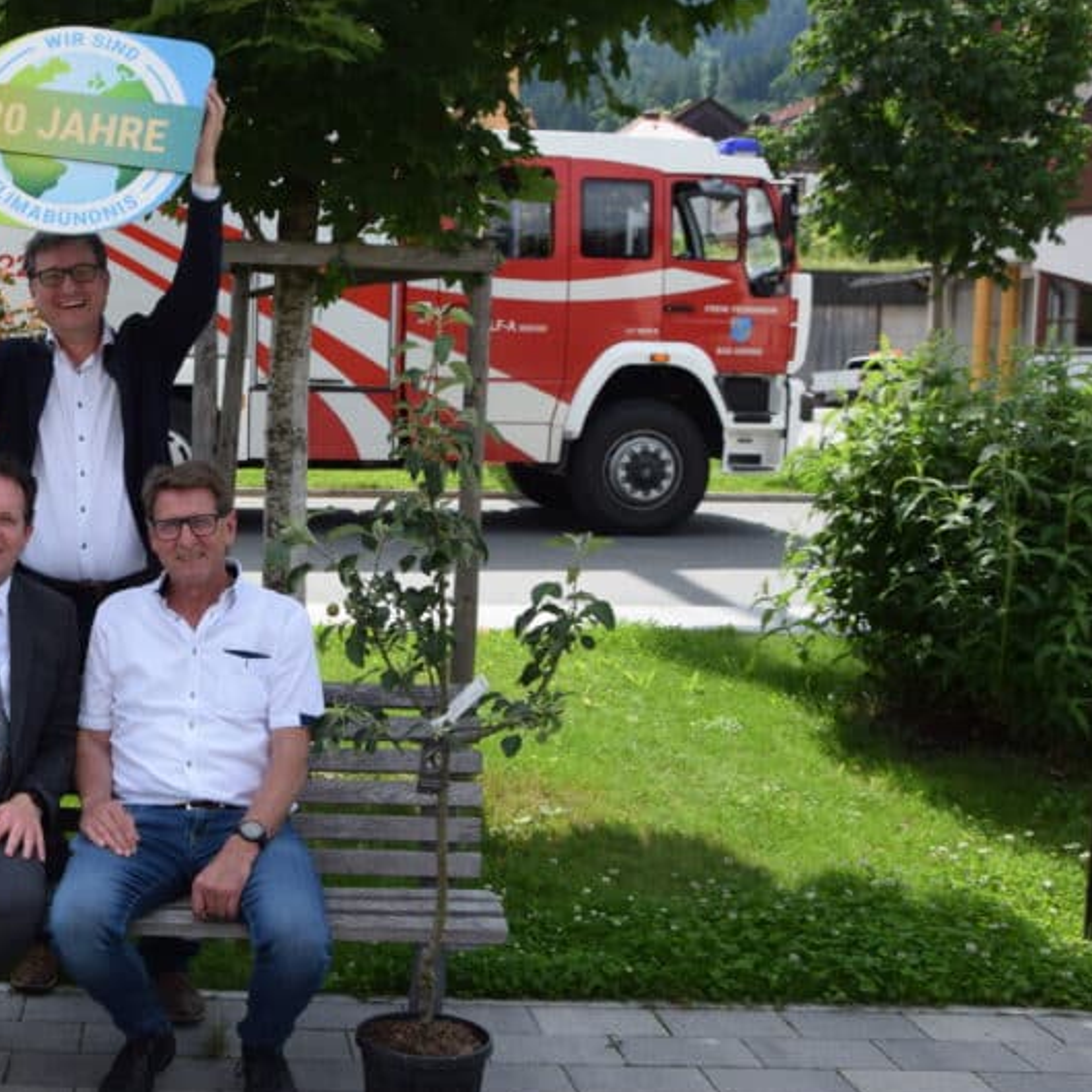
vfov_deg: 32.9
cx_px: 109
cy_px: 571
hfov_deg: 31.4
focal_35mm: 52
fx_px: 1850
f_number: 8
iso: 200
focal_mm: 21
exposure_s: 1/250
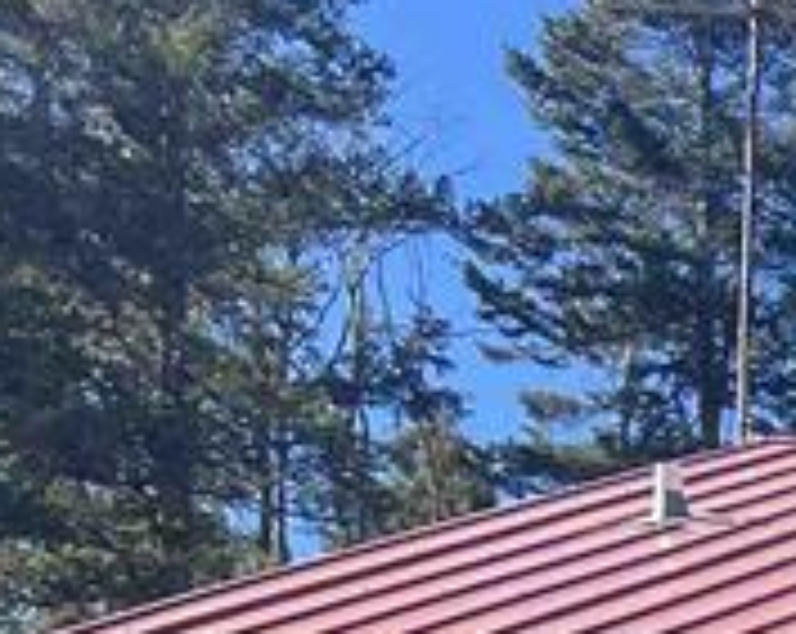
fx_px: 3457
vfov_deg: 9.4
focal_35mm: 147
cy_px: 1488
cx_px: 2204
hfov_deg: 10.4
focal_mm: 5.7
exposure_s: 1/1412
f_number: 1.5
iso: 50
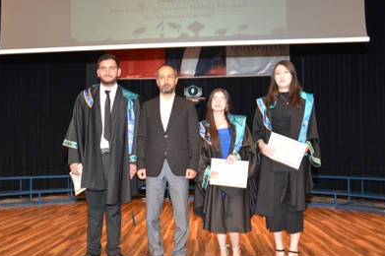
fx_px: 385
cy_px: 143
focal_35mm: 36
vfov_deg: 36.8
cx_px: 175
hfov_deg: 53.1
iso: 450
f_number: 4
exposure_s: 1/60
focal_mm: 32
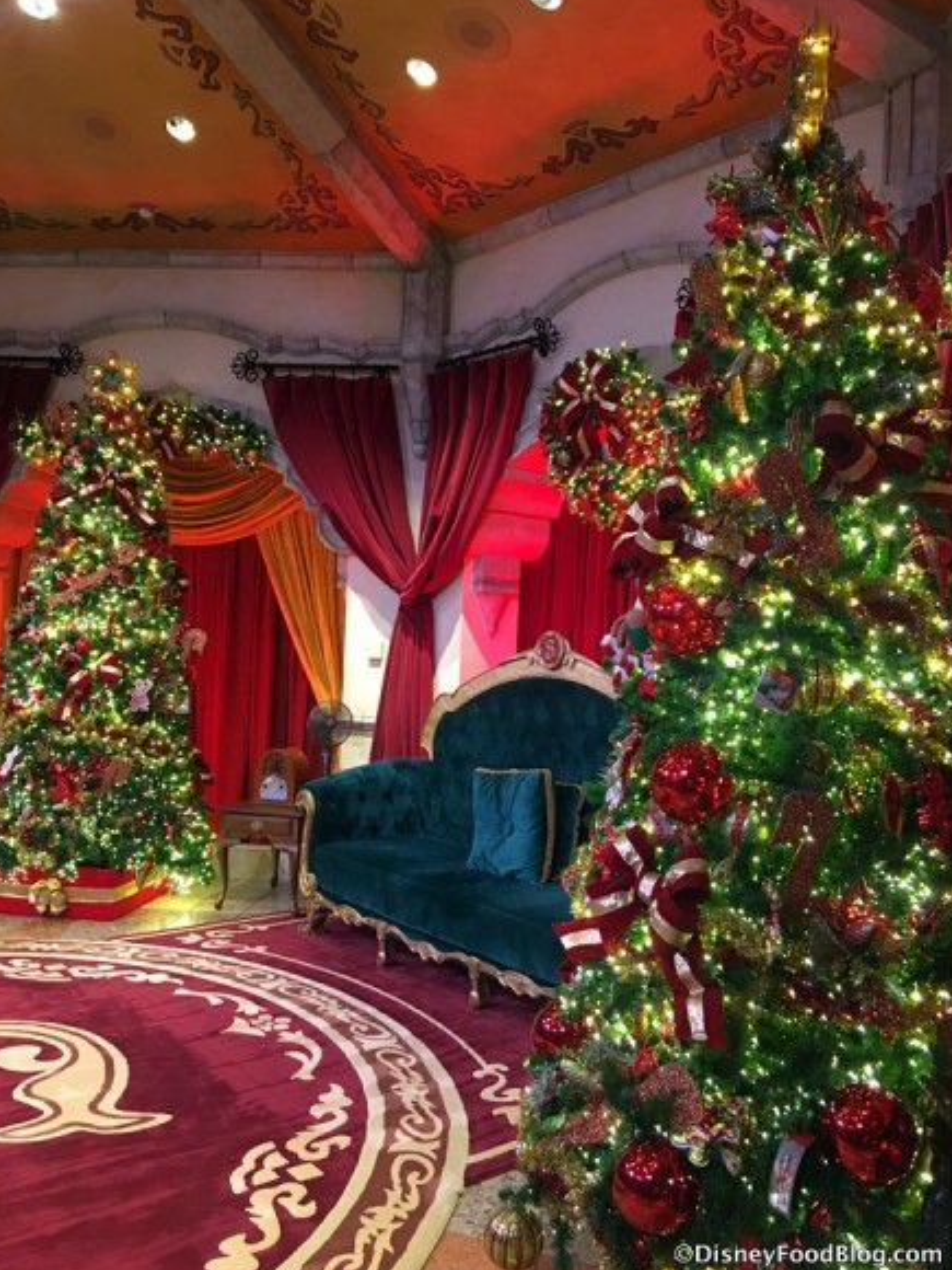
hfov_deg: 46.8
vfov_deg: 60.0
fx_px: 1100
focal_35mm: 30
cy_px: 637
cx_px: 484
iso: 100
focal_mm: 4.15
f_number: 2.2
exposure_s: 1/15
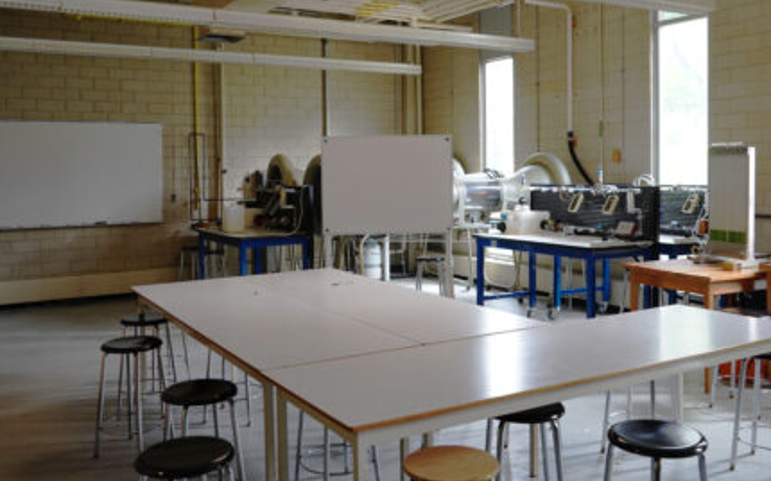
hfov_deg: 56.7
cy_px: 189
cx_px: 382
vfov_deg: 37.0
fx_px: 714
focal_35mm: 34
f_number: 3.5
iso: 1600
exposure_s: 1/160
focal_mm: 28
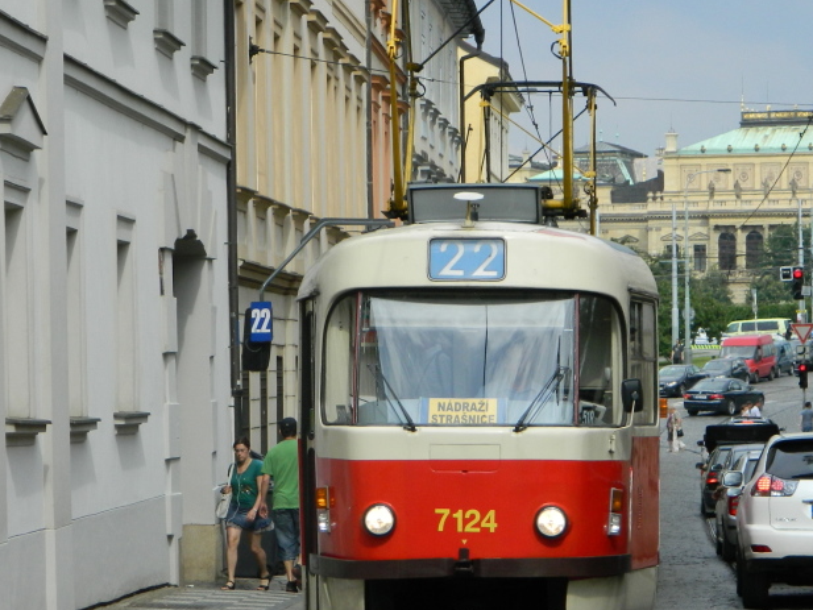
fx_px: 4017
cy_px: 321
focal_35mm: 171
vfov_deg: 8.7
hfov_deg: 11.6
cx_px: 369
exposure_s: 1/500
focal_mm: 18.6
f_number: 4.5
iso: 110
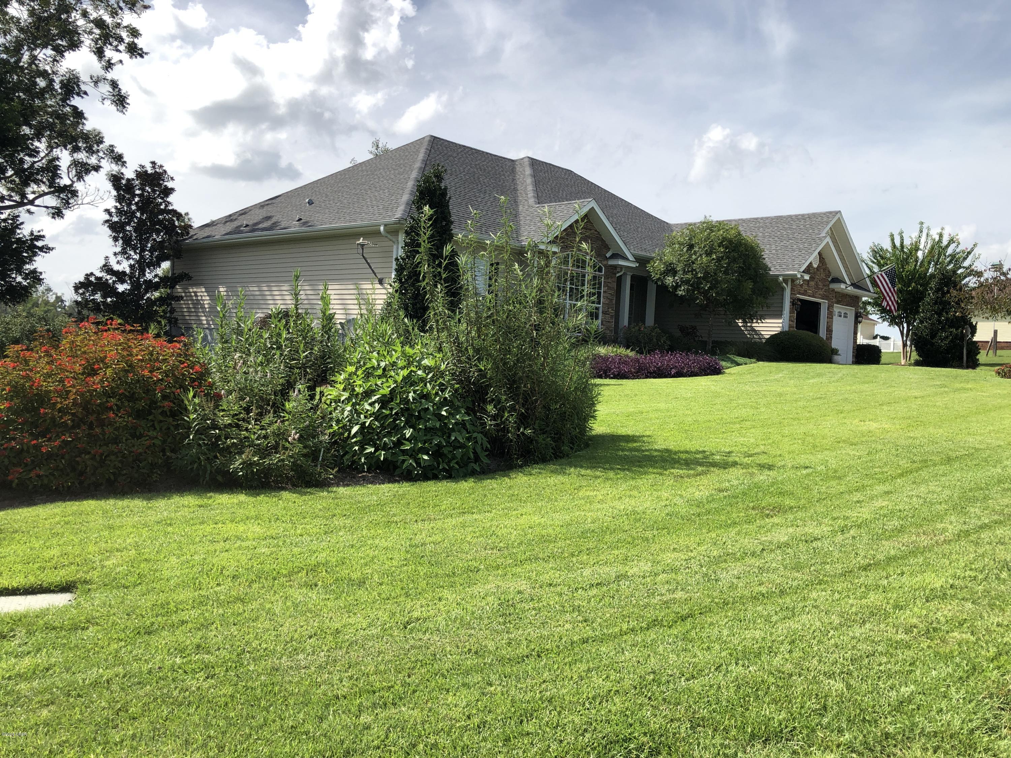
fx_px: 818
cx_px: 506
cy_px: 379
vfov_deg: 49.7
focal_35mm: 28
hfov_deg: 63.4
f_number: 1.8
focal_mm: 3.99
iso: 20
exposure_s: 1/1845
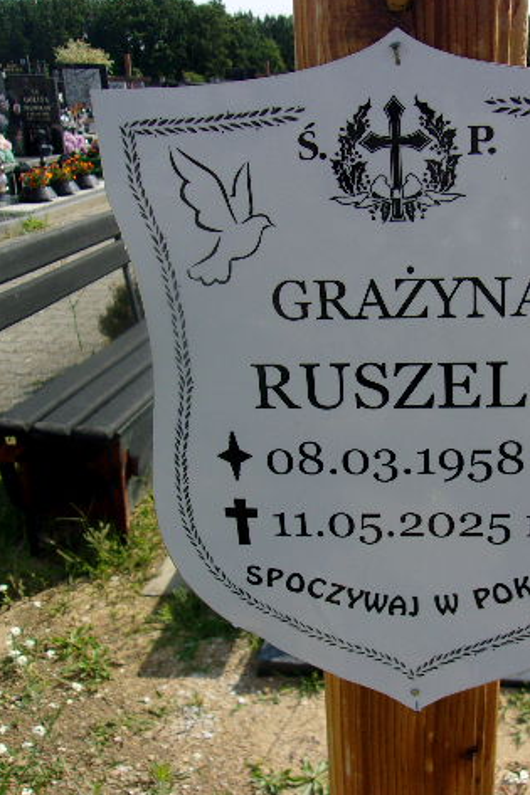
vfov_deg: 50.7
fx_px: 840
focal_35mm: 38
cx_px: 400
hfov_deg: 34.3
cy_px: 395
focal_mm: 4.9
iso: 80
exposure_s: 1/100
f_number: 10.4
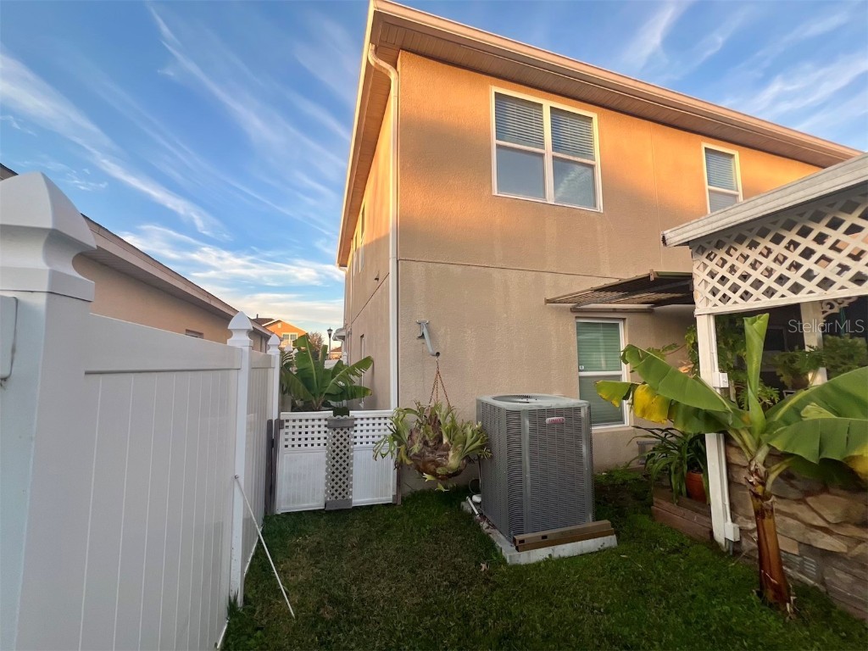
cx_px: 434
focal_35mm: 13
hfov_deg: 106.2
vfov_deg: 89.9
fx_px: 326
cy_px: 326
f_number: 1.8
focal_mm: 1.57
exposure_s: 1/187
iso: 32
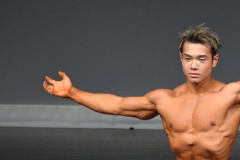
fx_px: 6381
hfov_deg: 2.2
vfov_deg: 1.4
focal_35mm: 958
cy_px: 133
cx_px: 223
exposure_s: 1/400
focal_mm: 300
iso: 4000
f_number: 5.6
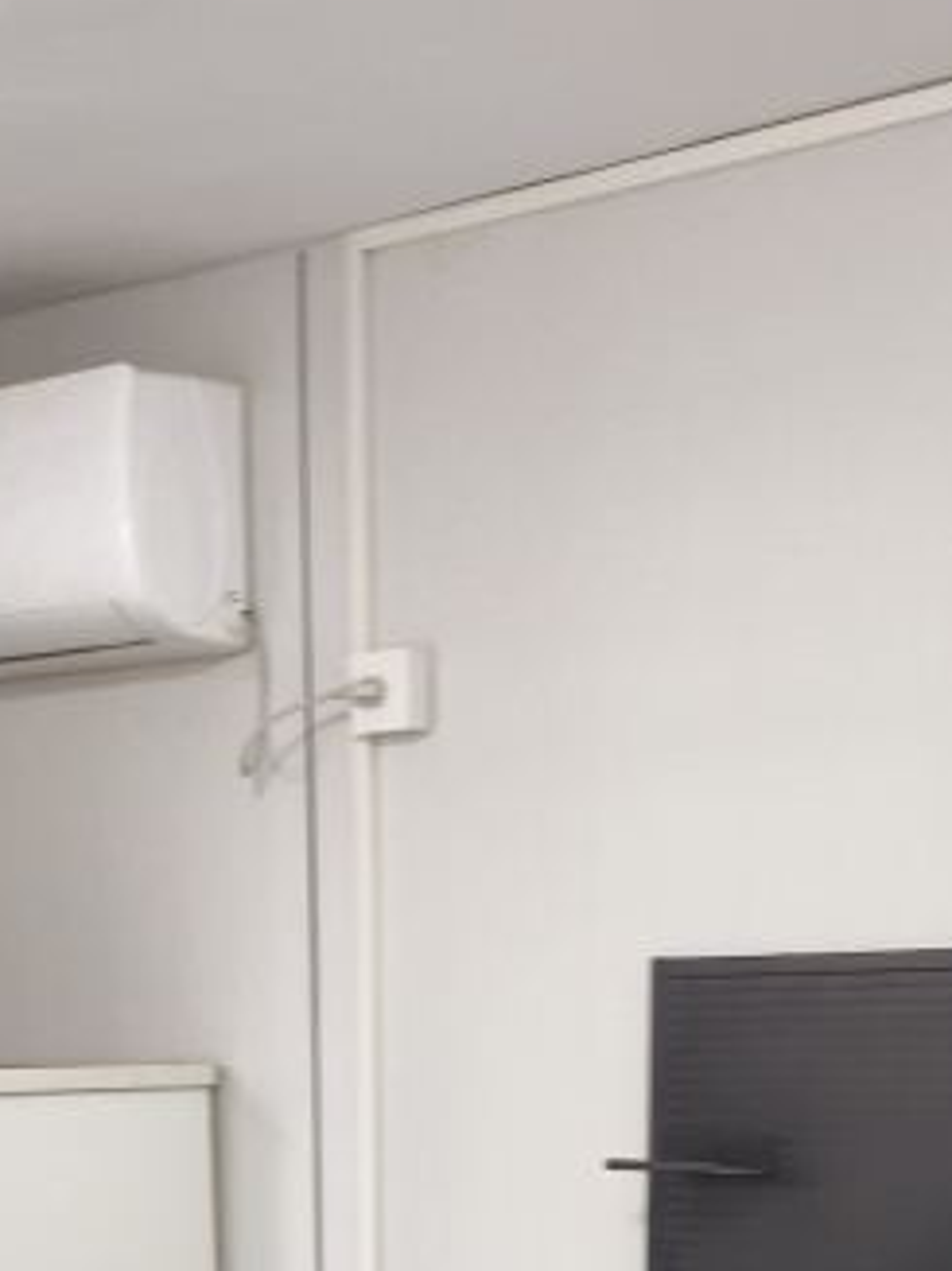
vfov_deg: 21.5
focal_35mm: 75
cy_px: 1949
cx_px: 451
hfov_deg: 19.6
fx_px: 2752
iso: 551
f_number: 1.57
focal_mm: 5.6
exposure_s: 1/50
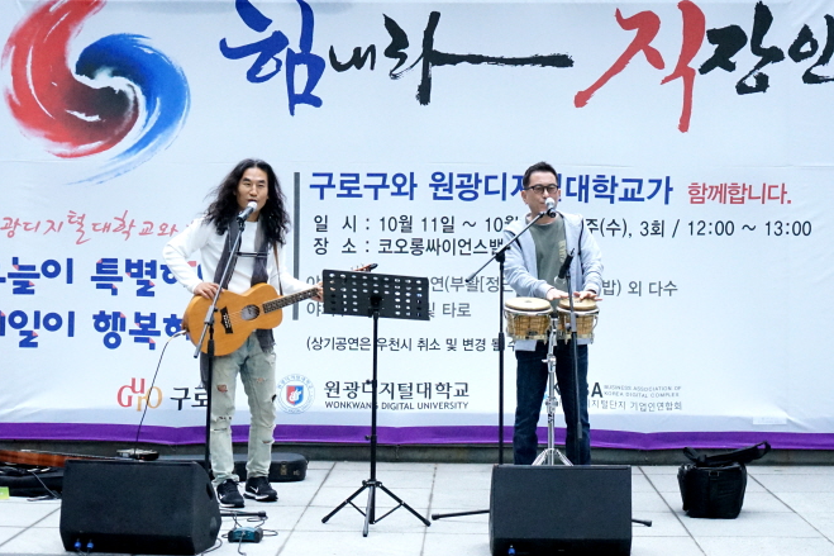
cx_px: 409
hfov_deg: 27.4
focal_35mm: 74
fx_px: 1714
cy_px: 220
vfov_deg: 18.4
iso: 8000
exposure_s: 1/8000
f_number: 4.5
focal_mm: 61
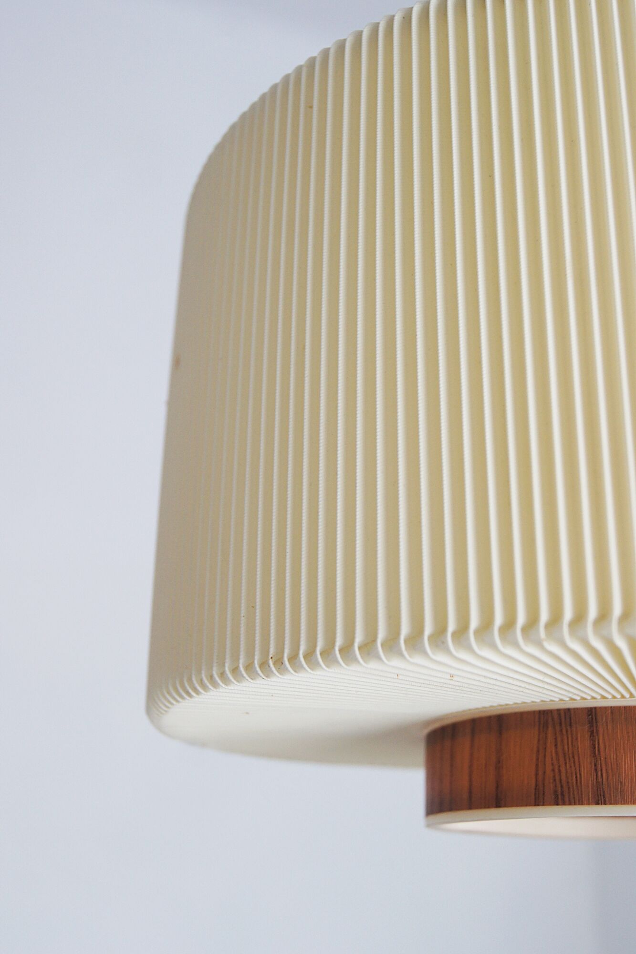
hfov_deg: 29.9
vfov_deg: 43.6
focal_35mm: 45
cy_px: 477
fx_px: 1193
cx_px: 318
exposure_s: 1/60
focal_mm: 30
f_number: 5.6
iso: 400
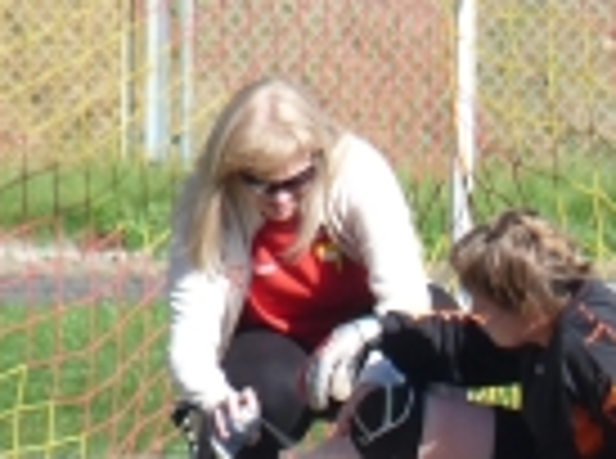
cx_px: 459
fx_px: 26889
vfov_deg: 1.0
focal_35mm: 1515
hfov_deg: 1.3
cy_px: 439
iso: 100
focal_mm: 73.6
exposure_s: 1/500
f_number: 3.8
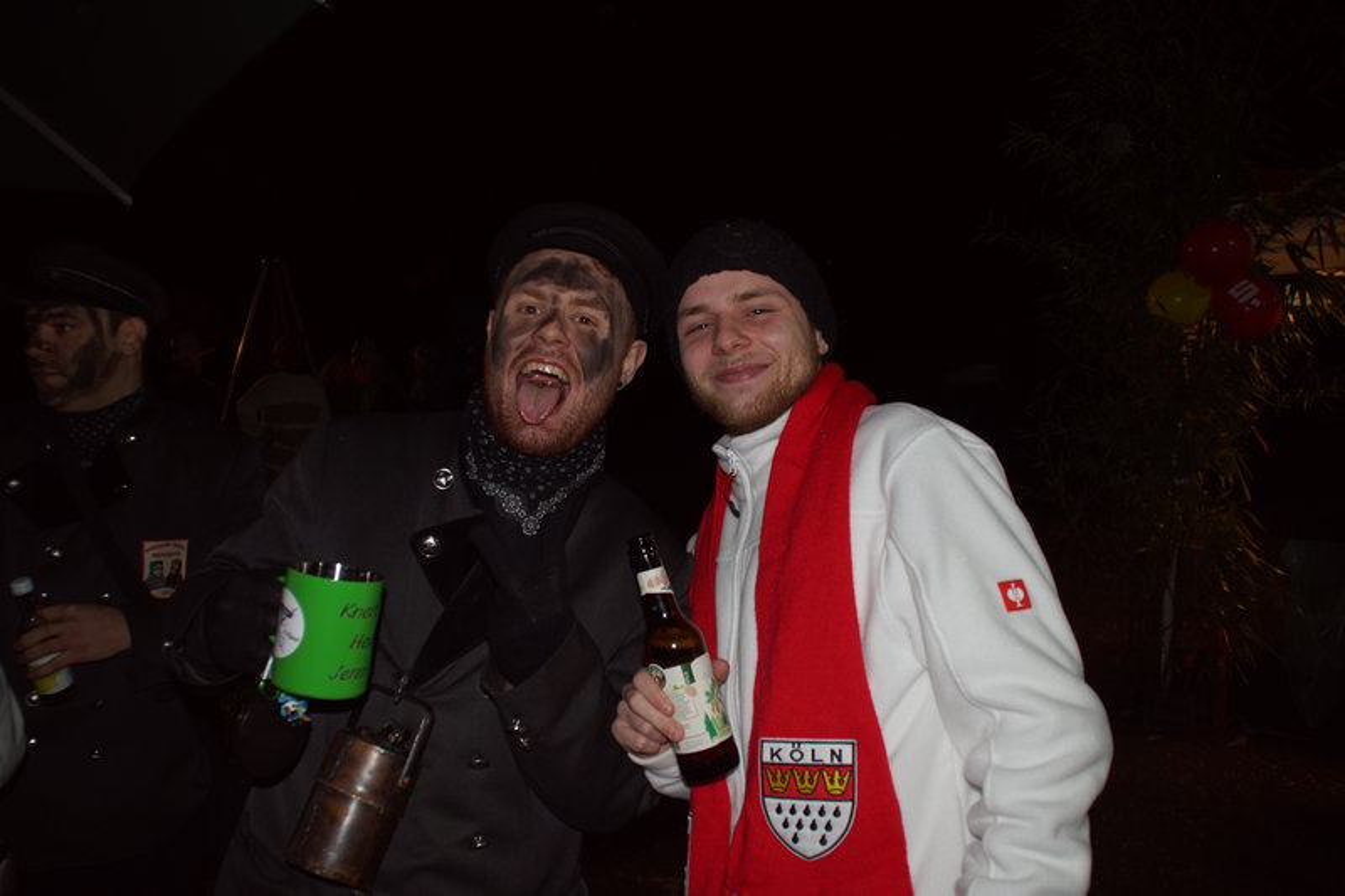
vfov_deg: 47.9
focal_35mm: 27
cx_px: 672
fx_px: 1008
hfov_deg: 67.4
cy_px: 448
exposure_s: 1/60
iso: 400
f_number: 3.5
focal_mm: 18
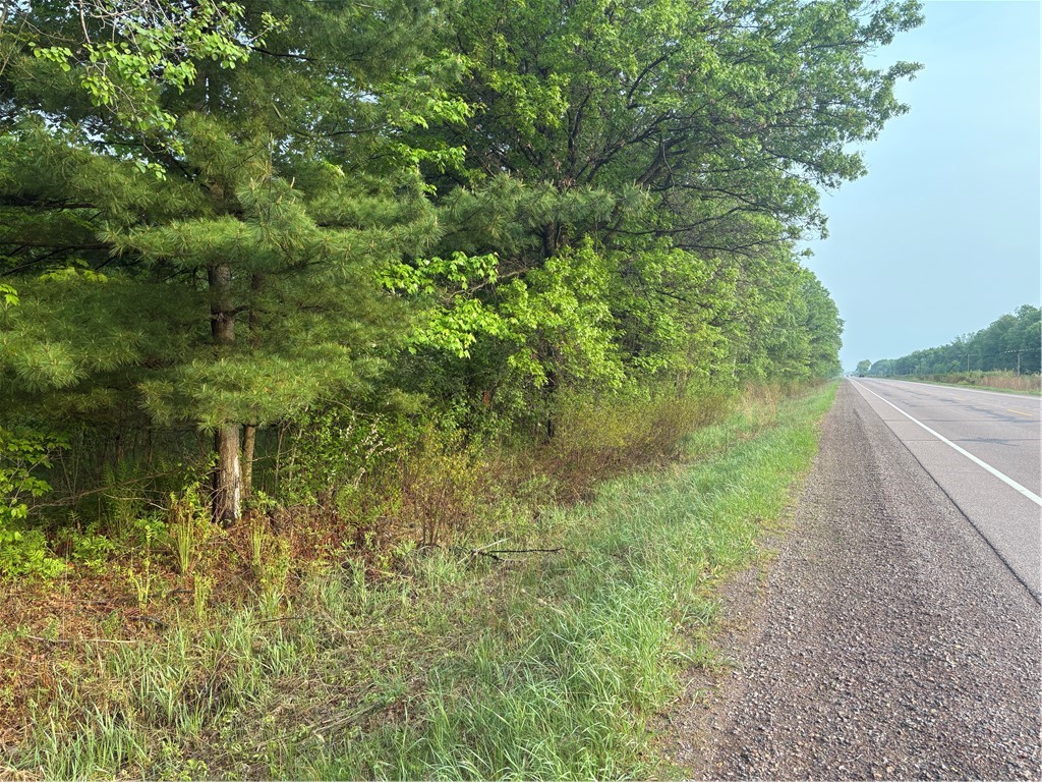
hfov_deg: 67.3
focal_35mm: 26
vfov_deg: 53.1
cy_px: 391
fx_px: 783
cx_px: 521
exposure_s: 1/430
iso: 64
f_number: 1.6
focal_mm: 5.96
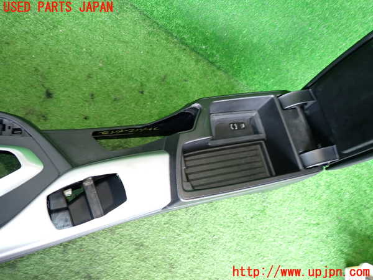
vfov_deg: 54.9
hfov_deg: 69.4
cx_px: 186
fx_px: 269
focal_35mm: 25
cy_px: 140
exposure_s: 1/30
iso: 400
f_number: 2
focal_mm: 4.5
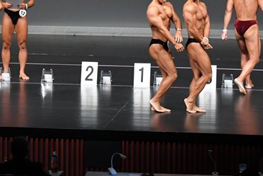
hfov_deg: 7.2
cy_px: 15
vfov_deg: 4.8
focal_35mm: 286
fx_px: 2089
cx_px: 71
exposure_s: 1/400
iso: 4000
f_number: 5.6
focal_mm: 90
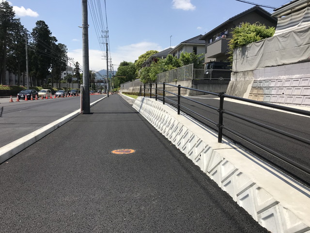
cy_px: 116
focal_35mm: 28
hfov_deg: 63.4
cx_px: 155
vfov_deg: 49.7
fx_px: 251
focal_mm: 3.99
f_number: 1.8
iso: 20
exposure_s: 1/3300
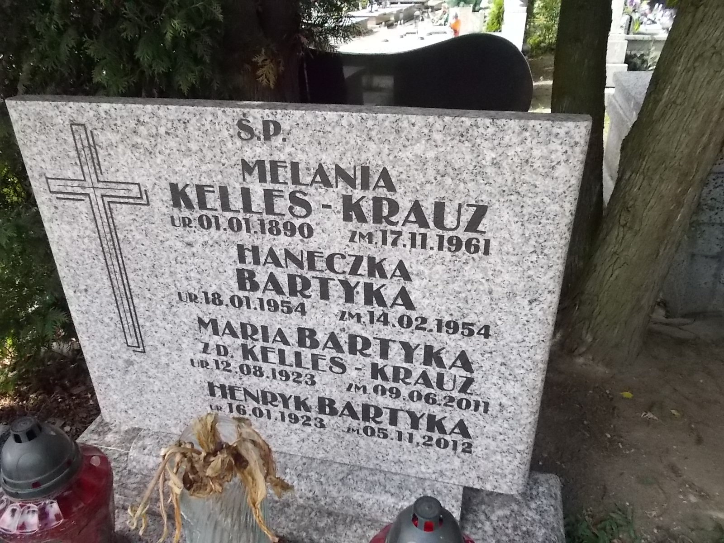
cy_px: 272
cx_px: 362
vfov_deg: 53.1
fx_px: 544
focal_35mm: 26
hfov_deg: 67.3
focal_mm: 4.6
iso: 400
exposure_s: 1/160
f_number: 8
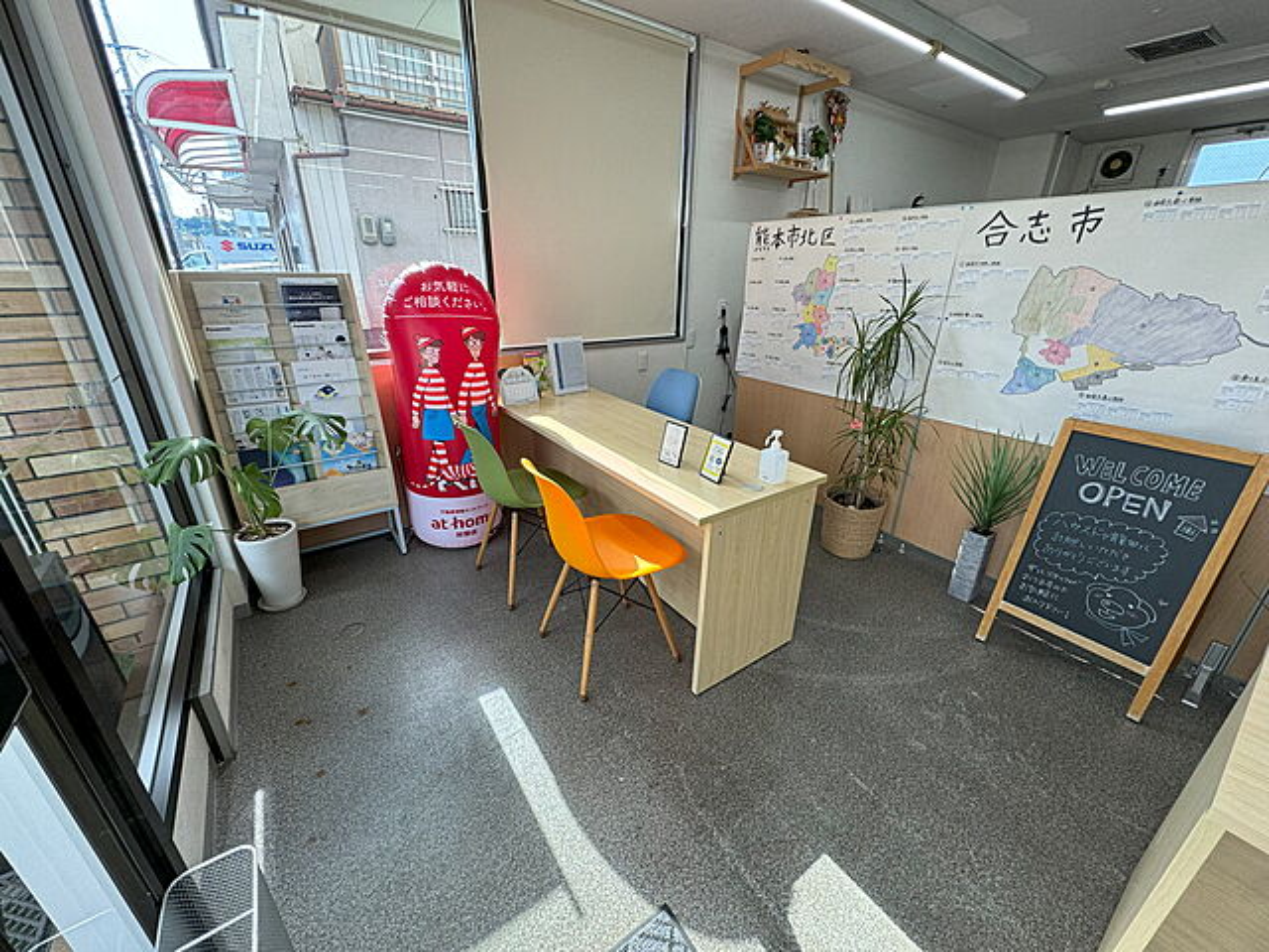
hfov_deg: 102.1
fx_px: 513
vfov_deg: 85.7
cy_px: 476
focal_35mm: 14
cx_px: 634
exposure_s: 1/120
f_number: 2.2
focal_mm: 2.22
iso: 64
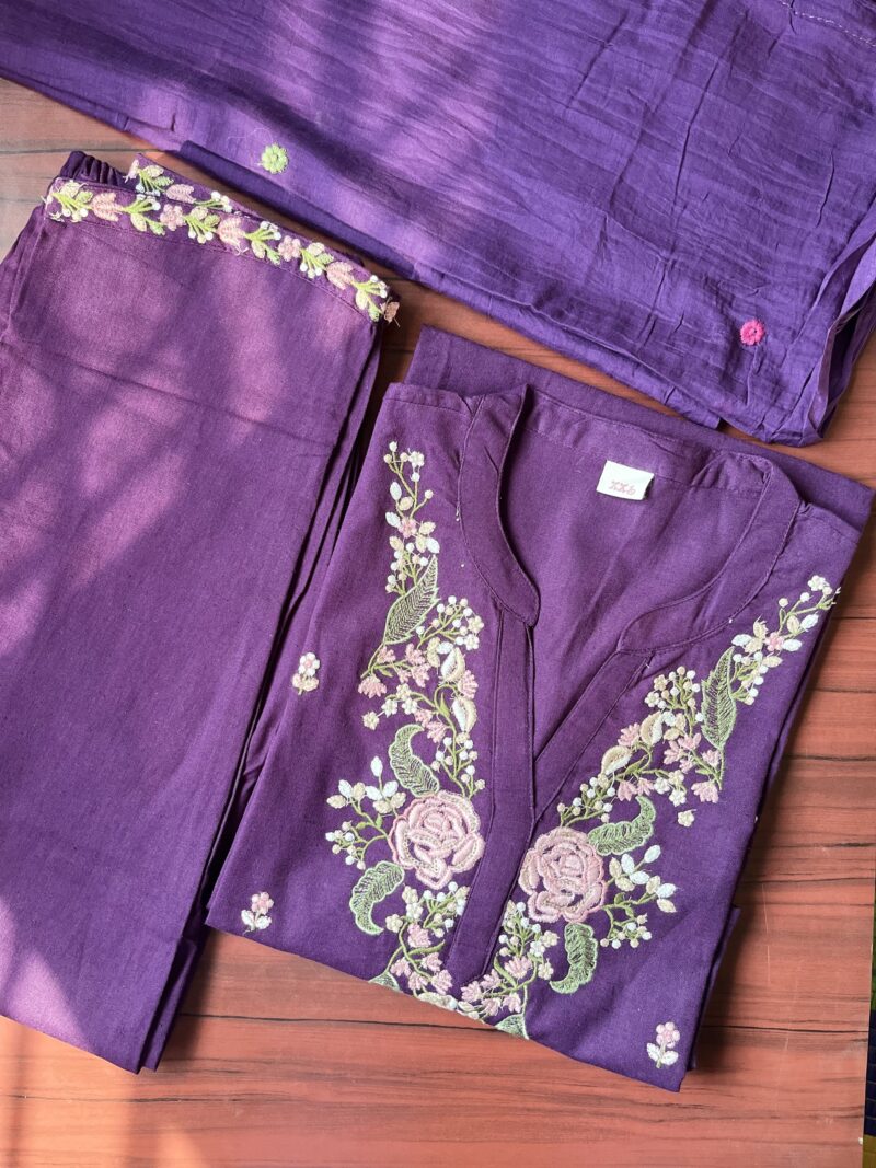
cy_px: 584
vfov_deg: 67.3
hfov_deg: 53.1
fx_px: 877
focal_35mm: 26
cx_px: 438
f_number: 1.6
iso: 320
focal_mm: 5.1
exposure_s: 1/50
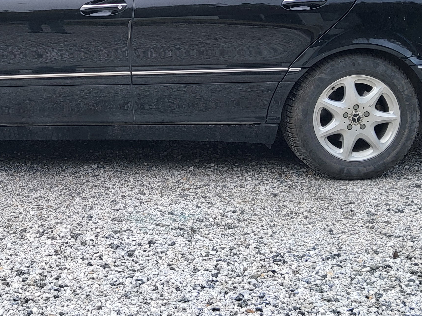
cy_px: 21
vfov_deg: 22.9
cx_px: 80
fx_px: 756
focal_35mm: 62
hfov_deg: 30.4
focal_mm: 3.98
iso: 12
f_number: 1.8
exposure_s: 1/120
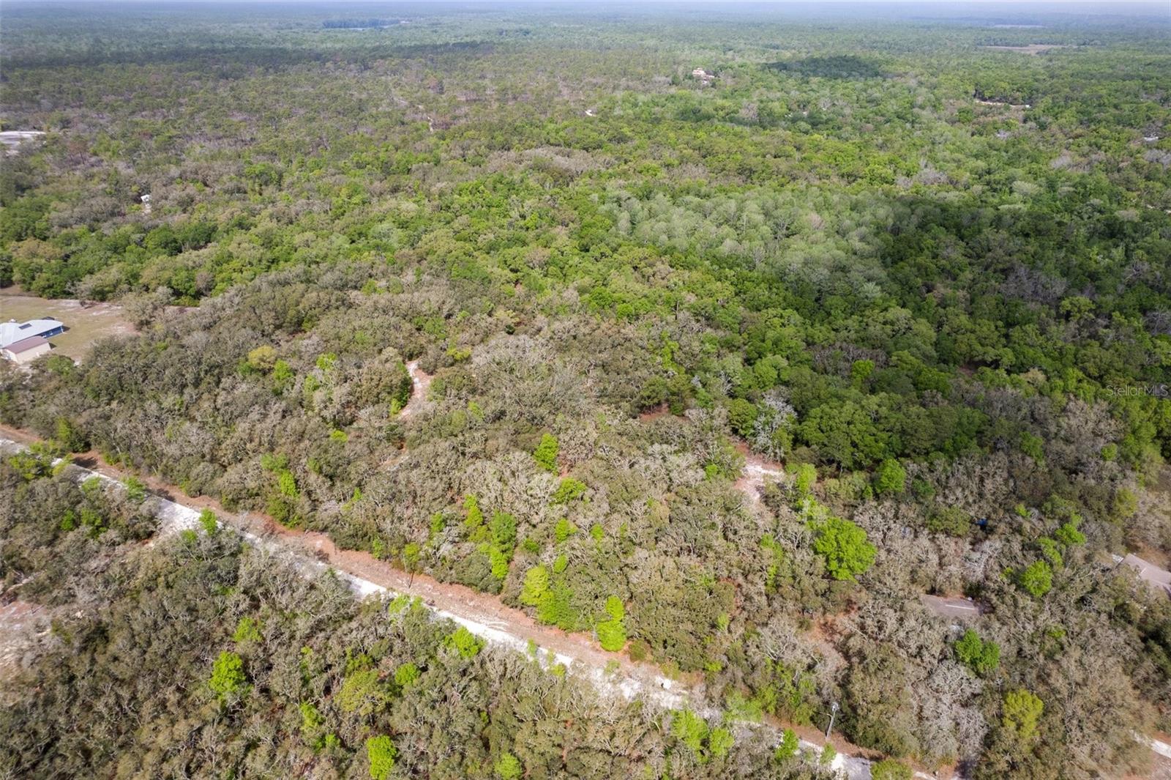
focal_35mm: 22
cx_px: 586
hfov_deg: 78.6
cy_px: 390
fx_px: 715
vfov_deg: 57.2
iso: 100
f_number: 2.8
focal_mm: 8.38
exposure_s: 1/1250
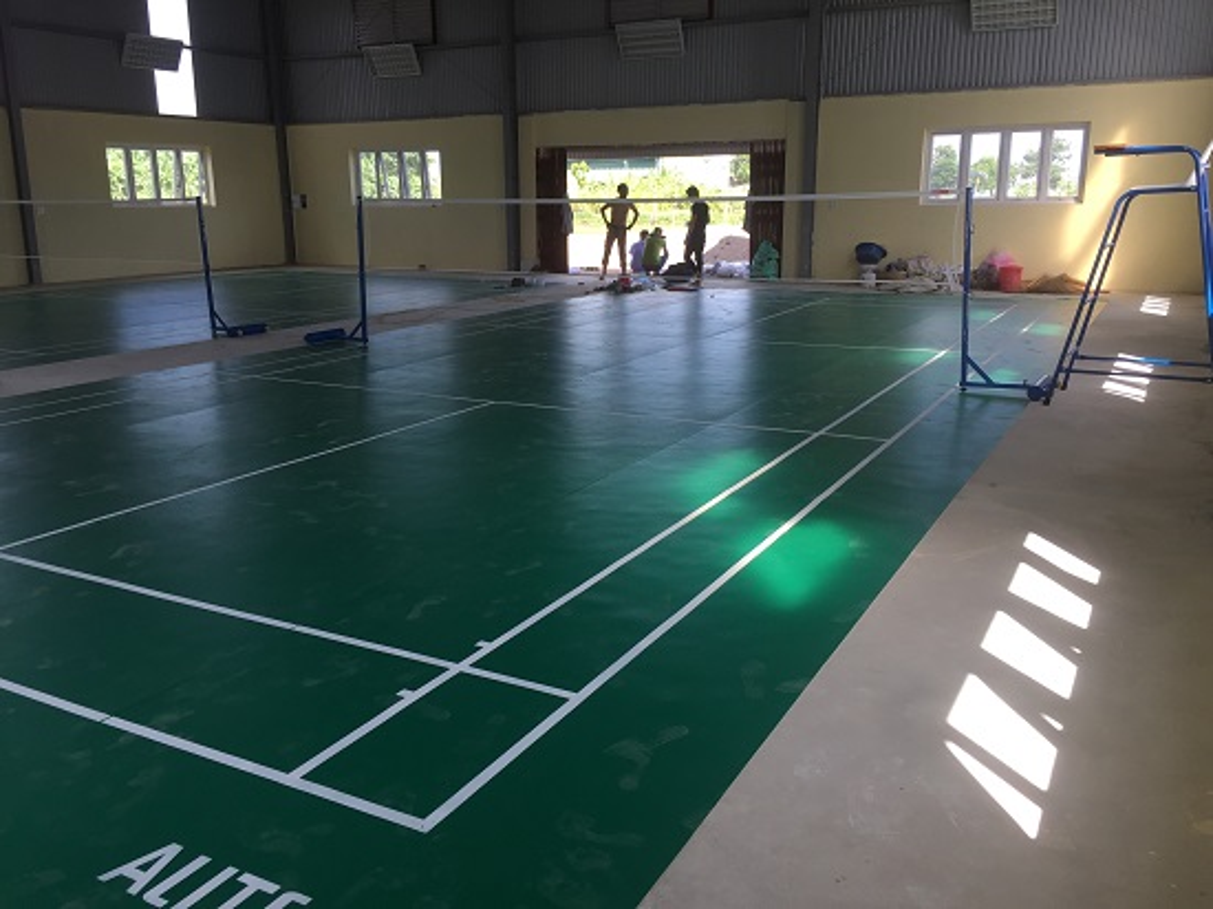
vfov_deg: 48.2
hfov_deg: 61.7
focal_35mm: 29
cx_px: 606
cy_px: 454
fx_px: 1016
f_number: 2.2
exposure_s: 1/250
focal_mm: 4.15
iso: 32
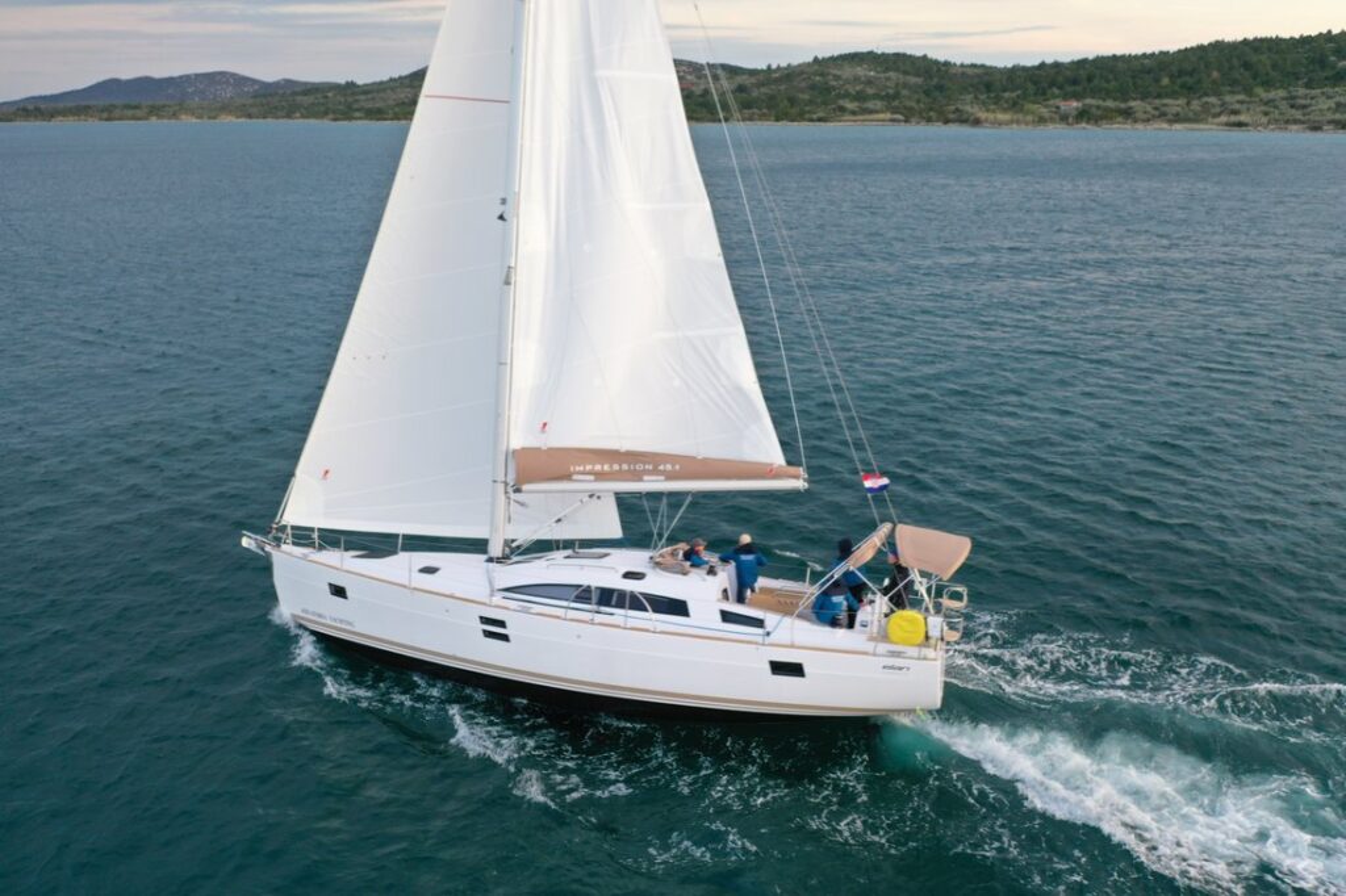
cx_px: 673
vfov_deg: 46.4
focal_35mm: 28
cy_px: 448
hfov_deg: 65.5
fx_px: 1046
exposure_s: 1/50
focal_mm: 10.26
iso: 100
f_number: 3.2
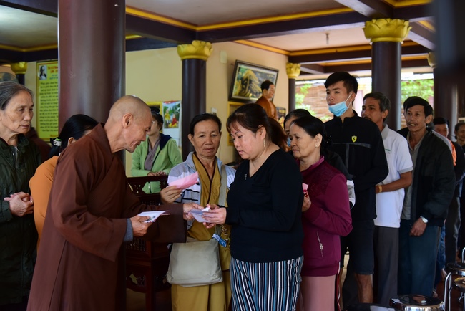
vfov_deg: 29.3
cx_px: 232
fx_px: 594
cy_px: 156
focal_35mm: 46
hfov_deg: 42.7
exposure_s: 1/40
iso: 1250
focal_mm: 46
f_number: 4
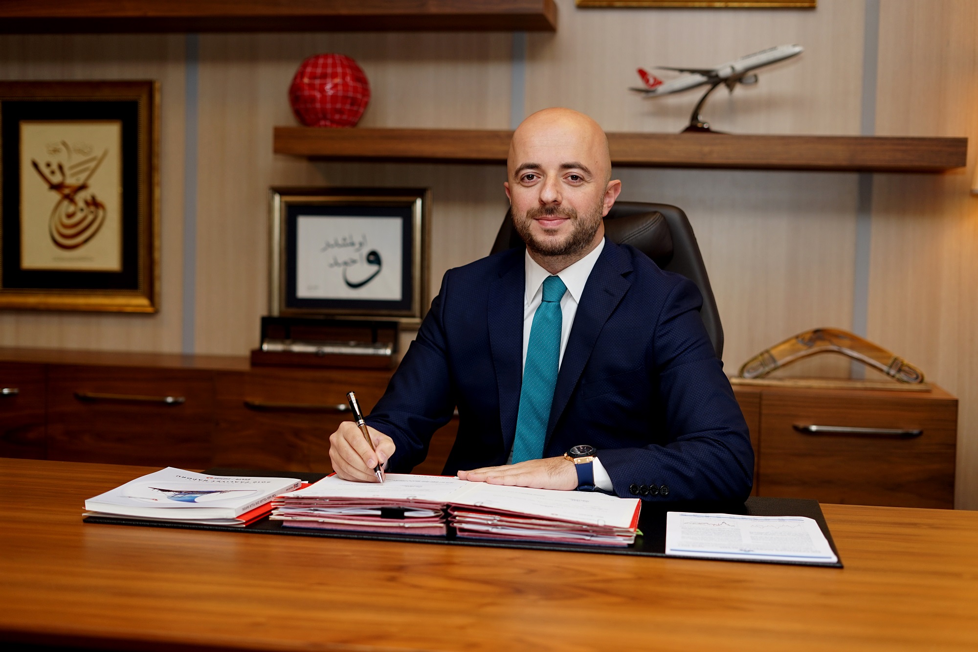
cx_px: 489
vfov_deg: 27.0
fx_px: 1358
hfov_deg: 39.6
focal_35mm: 50
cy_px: 326
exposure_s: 1/250
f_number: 2.5
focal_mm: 50
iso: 250
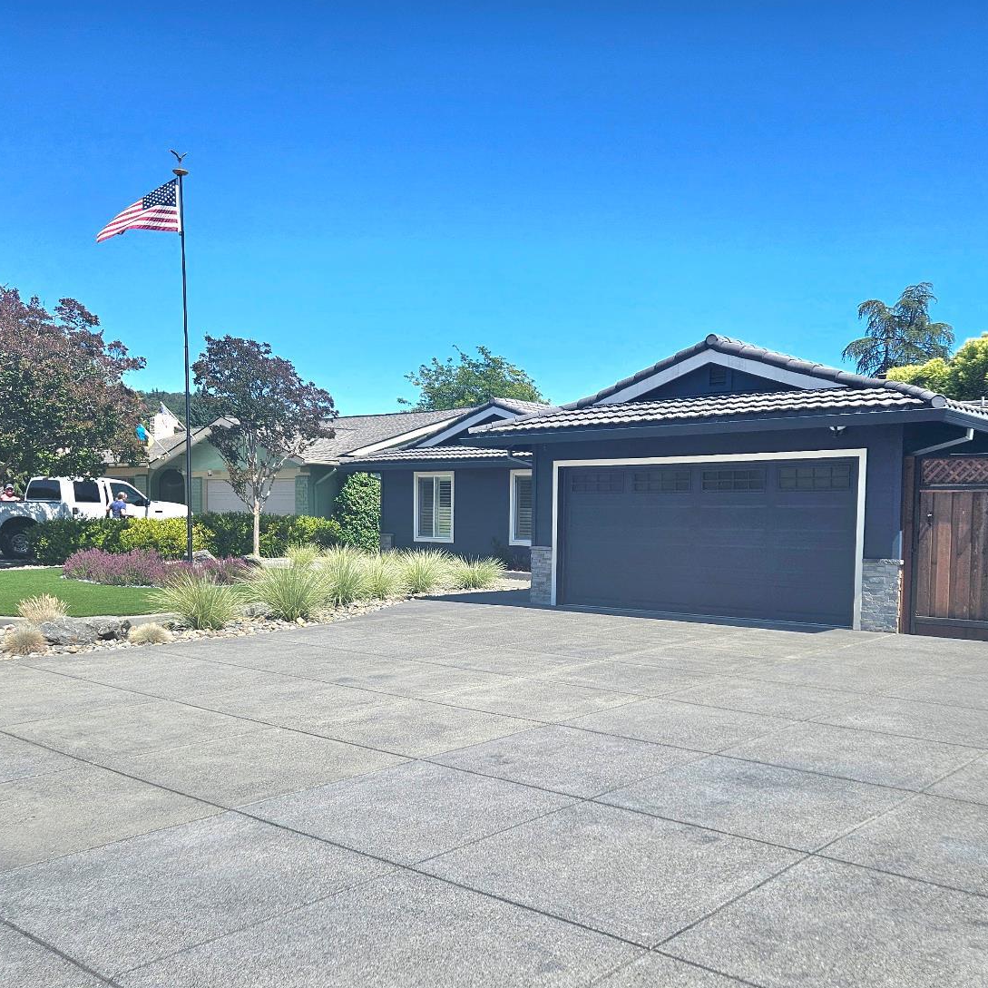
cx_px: 612
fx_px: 904
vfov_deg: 57.3
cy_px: 504
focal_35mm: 28
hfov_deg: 56.7
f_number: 1.8
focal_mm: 5.4
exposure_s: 1/2500
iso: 25
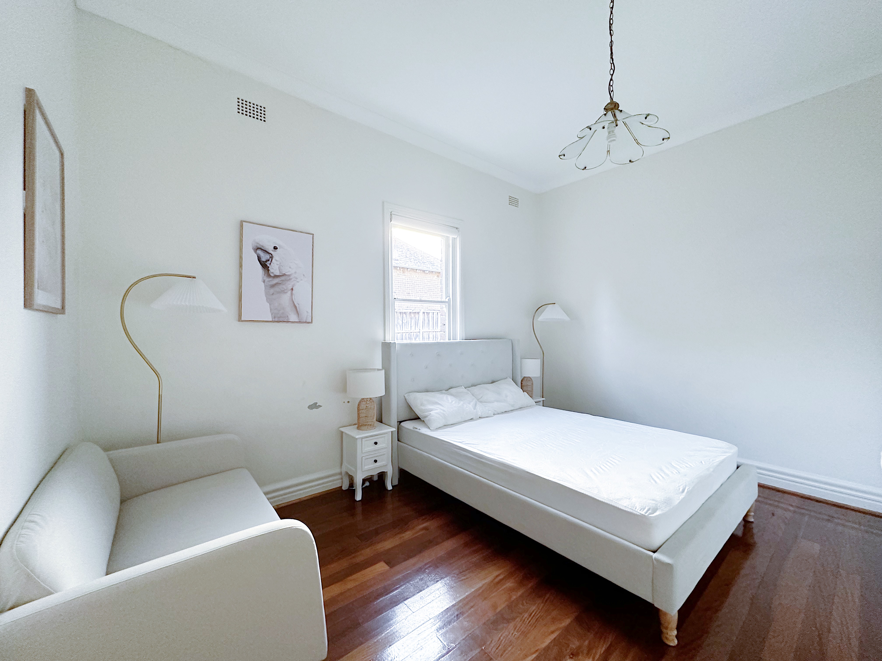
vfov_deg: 85.7
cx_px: 441
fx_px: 357
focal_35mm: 14
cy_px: 330
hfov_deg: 102.1
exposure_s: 1/96
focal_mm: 2.22
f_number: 2.2
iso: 320
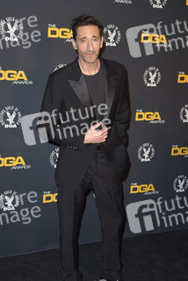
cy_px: 169
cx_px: 92
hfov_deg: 27.0
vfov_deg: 39.4
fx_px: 391
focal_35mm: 50
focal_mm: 40
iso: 640
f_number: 6.3
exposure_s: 1/250
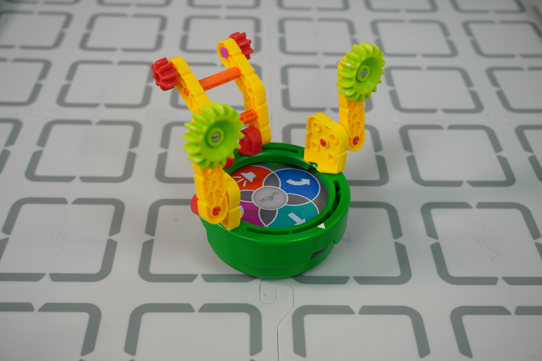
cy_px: 180
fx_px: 655
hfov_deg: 45.0
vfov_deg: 30.8
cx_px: 271
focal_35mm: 44
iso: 160
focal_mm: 29
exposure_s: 1/50
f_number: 4.5
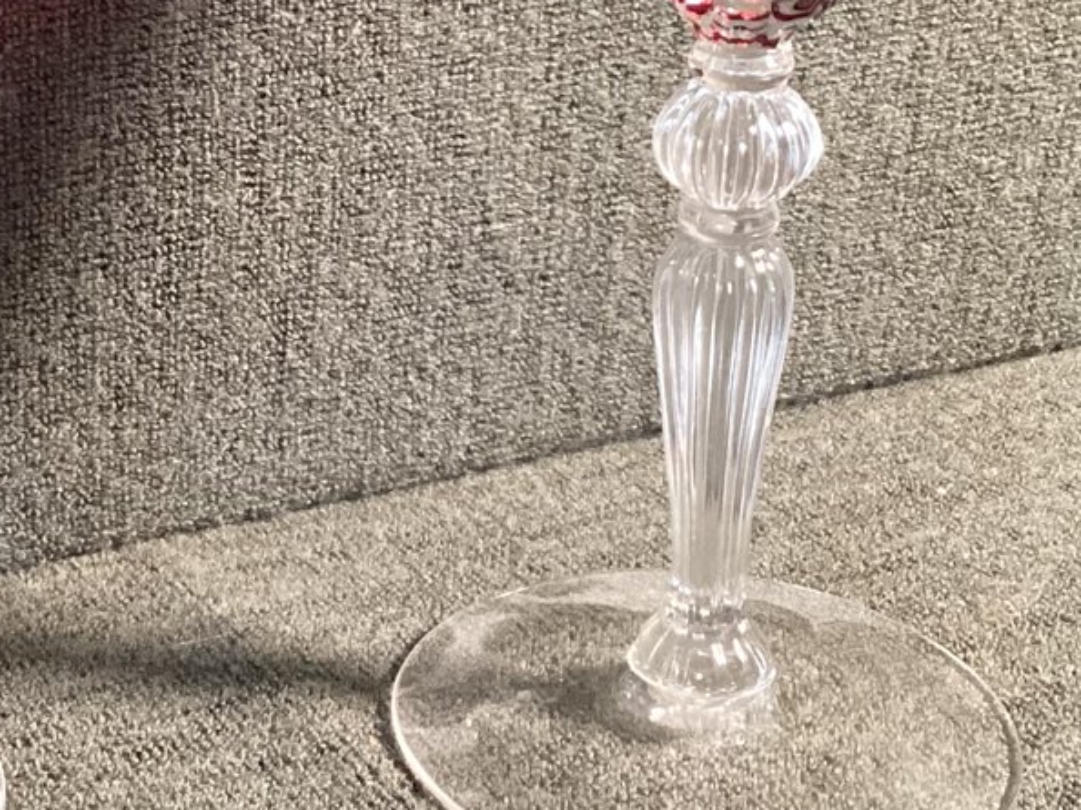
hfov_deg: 24.4
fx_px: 2466
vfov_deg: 18.6
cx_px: 250
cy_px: 232
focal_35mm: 79
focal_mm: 3.3
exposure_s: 1/33
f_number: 2.4
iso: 400
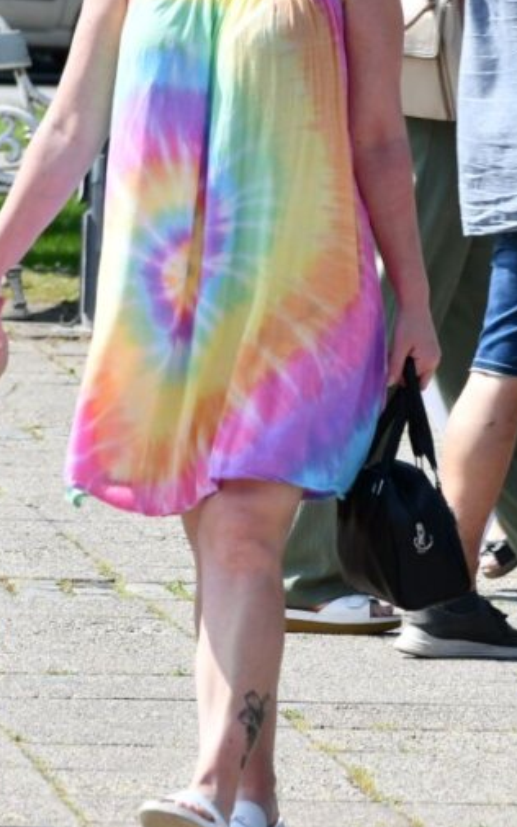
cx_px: 312
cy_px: 311
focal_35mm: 495
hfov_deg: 2.7
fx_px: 11166
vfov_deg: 4.2
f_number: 8
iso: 125
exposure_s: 1/250
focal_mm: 130
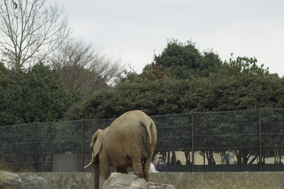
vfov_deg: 16.2
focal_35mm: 84
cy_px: 142
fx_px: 662
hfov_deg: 24.2
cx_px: 122
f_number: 2.8
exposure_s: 1/250
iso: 100
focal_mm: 24.2
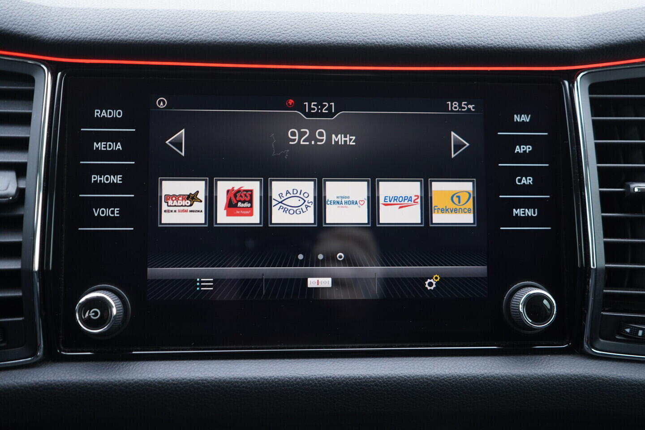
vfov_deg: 36.9
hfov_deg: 53.1
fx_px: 645
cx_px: 322
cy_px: 215
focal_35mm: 36
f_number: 2.8
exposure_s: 1/40
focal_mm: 24
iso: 400
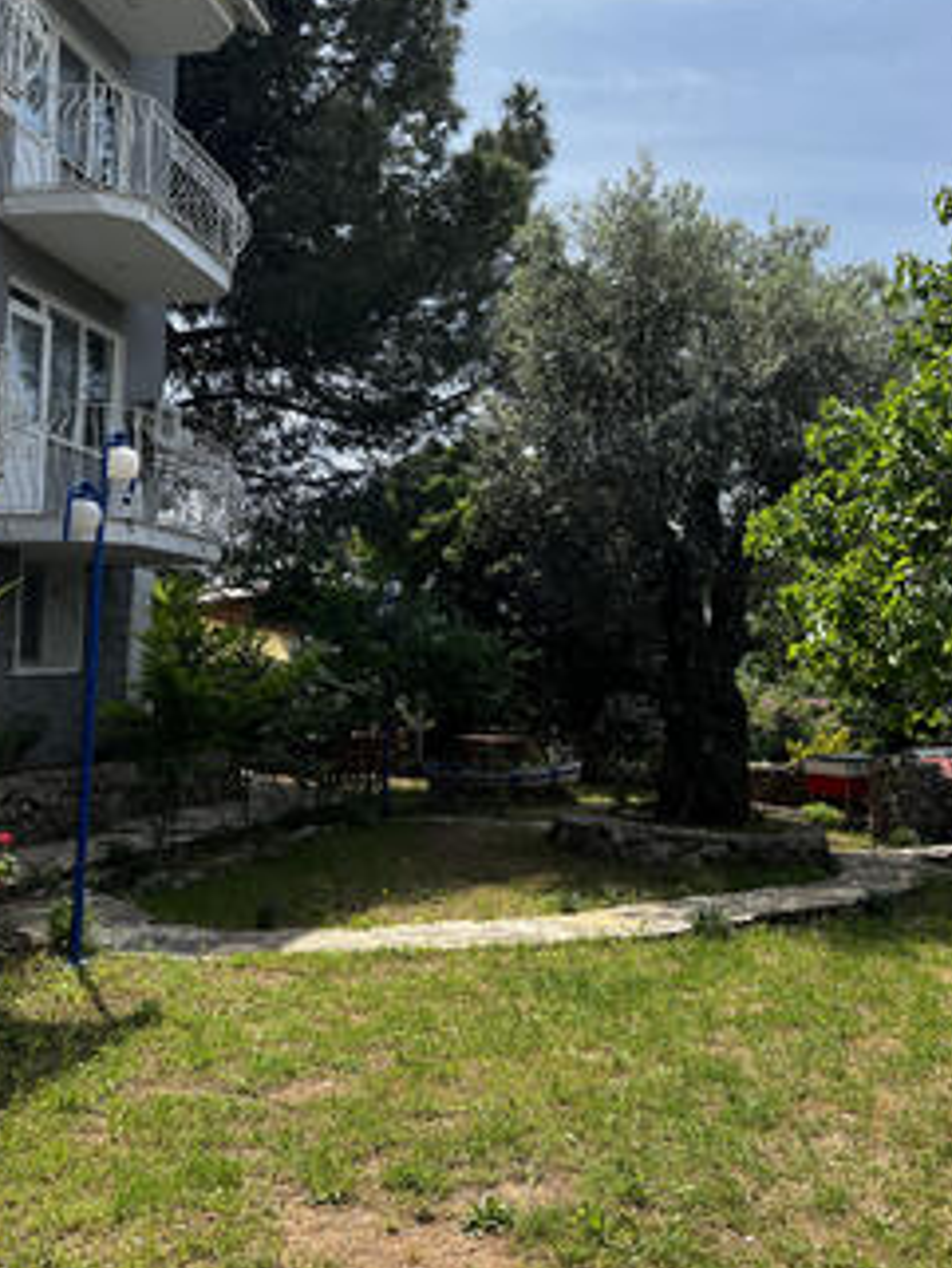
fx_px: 1246
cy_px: 517
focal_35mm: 34
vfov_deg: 53.6
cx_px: 531
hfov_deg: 41.8
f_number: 1.5
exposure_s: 1/2571
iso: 50
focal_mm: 5.7
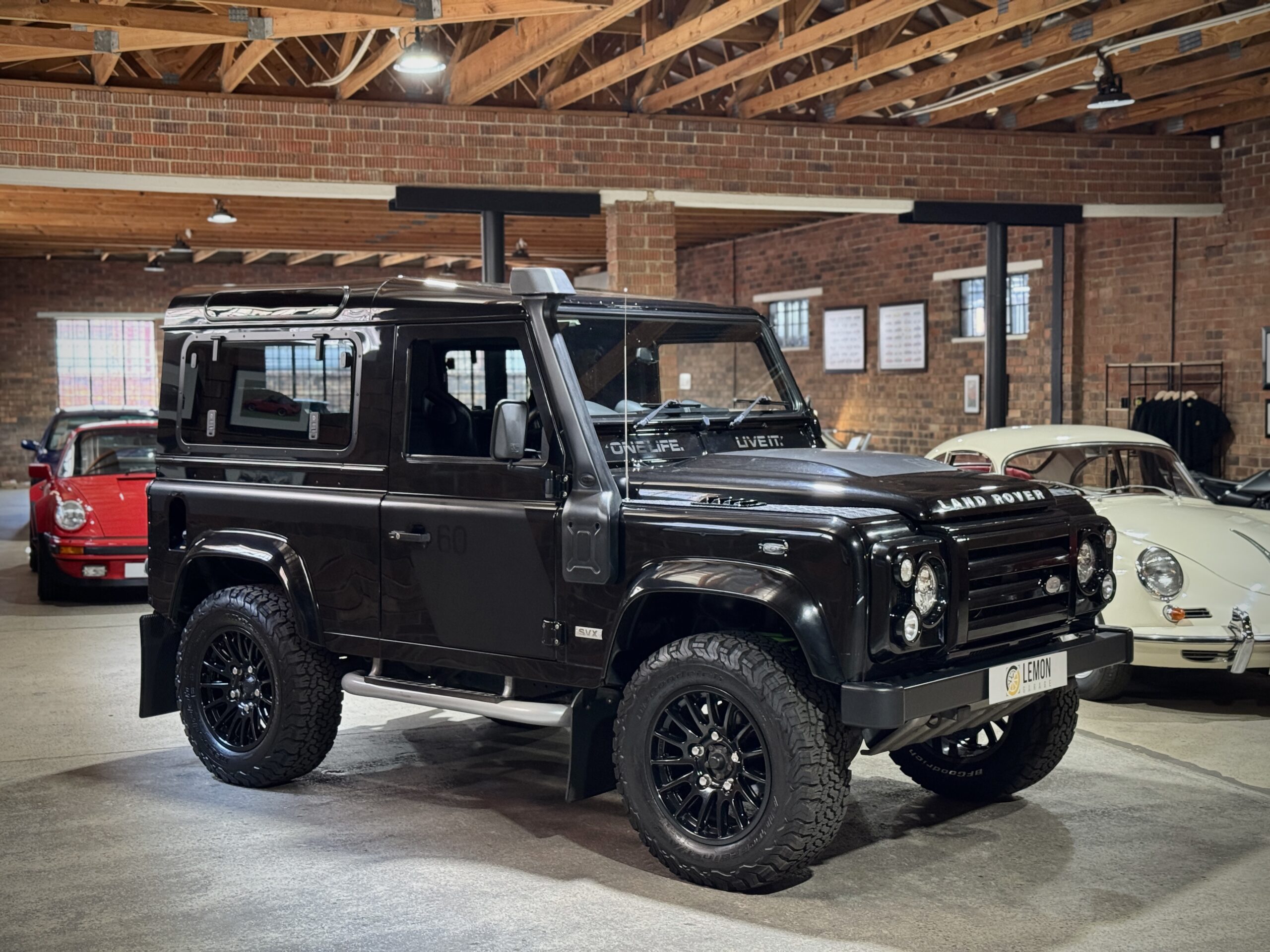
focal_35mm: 48
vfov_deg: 30.3
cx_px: 635
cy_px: 476
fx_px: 1761
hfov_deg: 39.7
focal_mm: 6.76
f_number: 1.78
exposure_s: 1/25
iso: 500
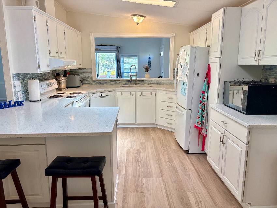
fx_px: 208
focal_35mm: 26
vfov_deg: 53.0
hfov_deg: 67.3
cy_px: 104
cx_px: 138
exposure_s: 1/148
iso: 80
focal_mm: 5.96
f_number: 1.6
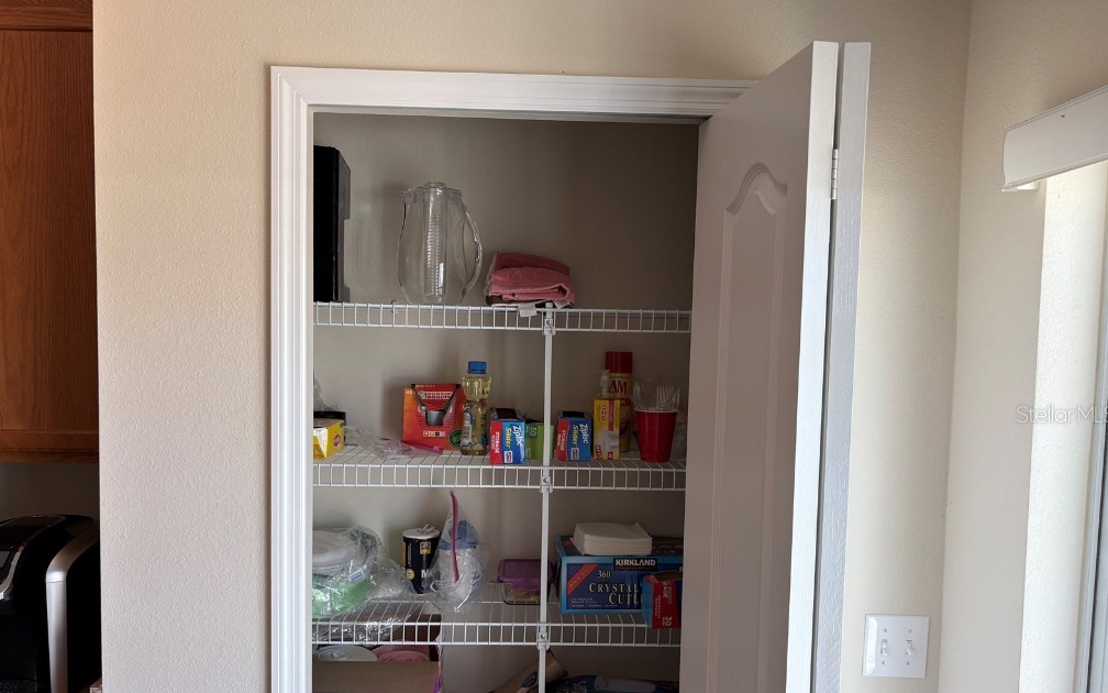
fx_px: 846
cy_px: 414
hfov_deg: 66.5
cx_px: 557
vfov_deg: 44.3
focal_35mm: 28
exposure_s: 1/120
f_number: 1.6
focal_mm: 5.96
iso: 50
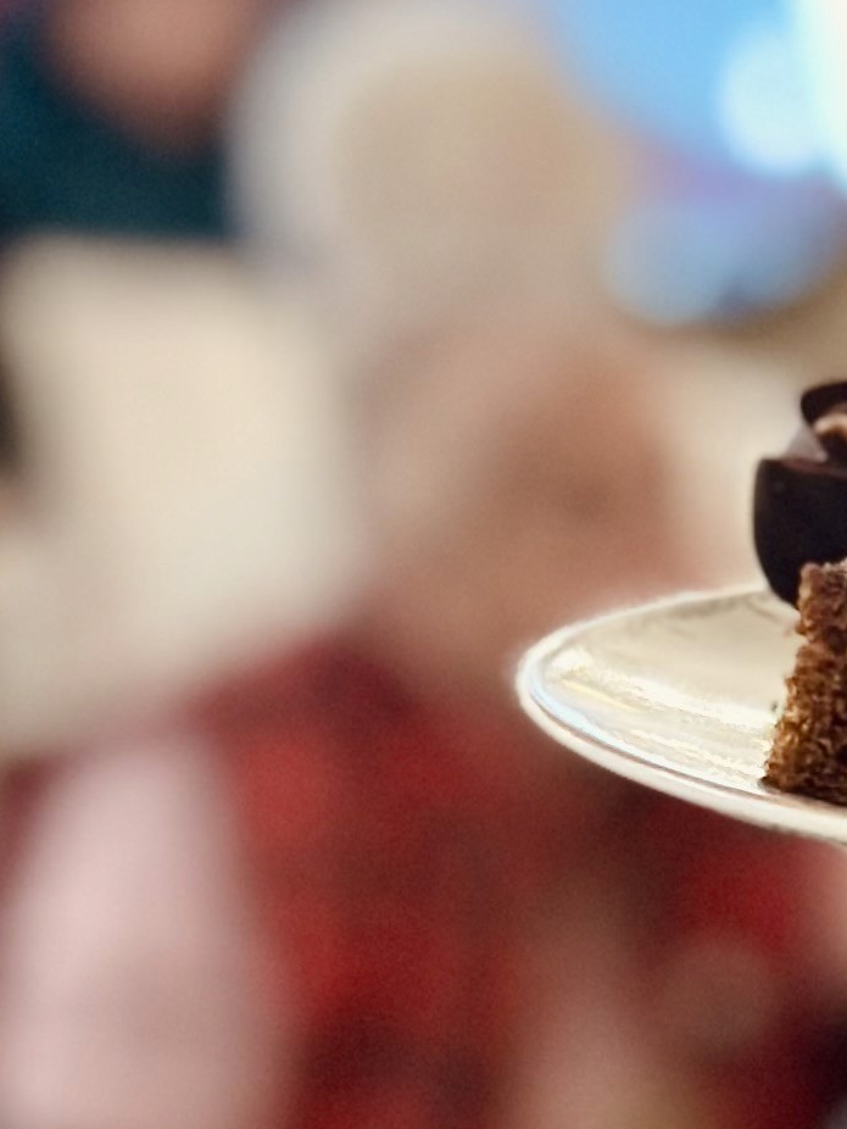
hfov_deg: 6.9
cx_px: 1610
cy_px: 1396
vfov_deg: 9.3
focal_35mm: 209
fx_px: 6815
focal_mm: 6.86
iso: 320
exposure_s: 1/60
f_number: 1.78
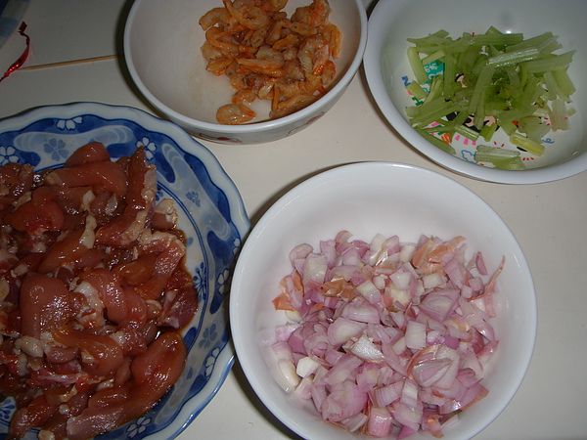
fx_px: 644
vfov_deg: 37.7
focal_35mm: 38
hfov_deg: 49.0
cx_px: 294
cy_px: 220
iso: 100
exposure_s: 1/30
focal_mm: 6.7
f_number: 6.6
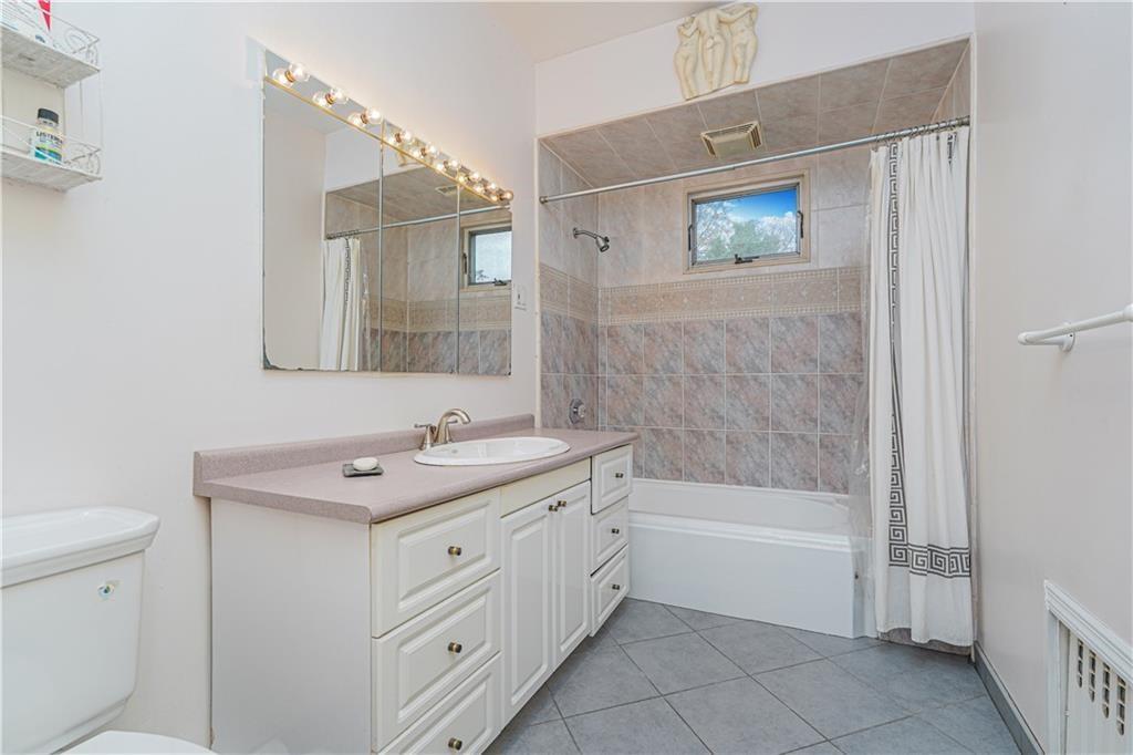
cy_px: 378
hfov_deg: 96.8
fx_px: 503
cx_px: 566
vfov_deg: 73.7
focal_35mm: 16
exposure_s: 1/40
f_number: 4.5
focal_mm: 16
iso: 100
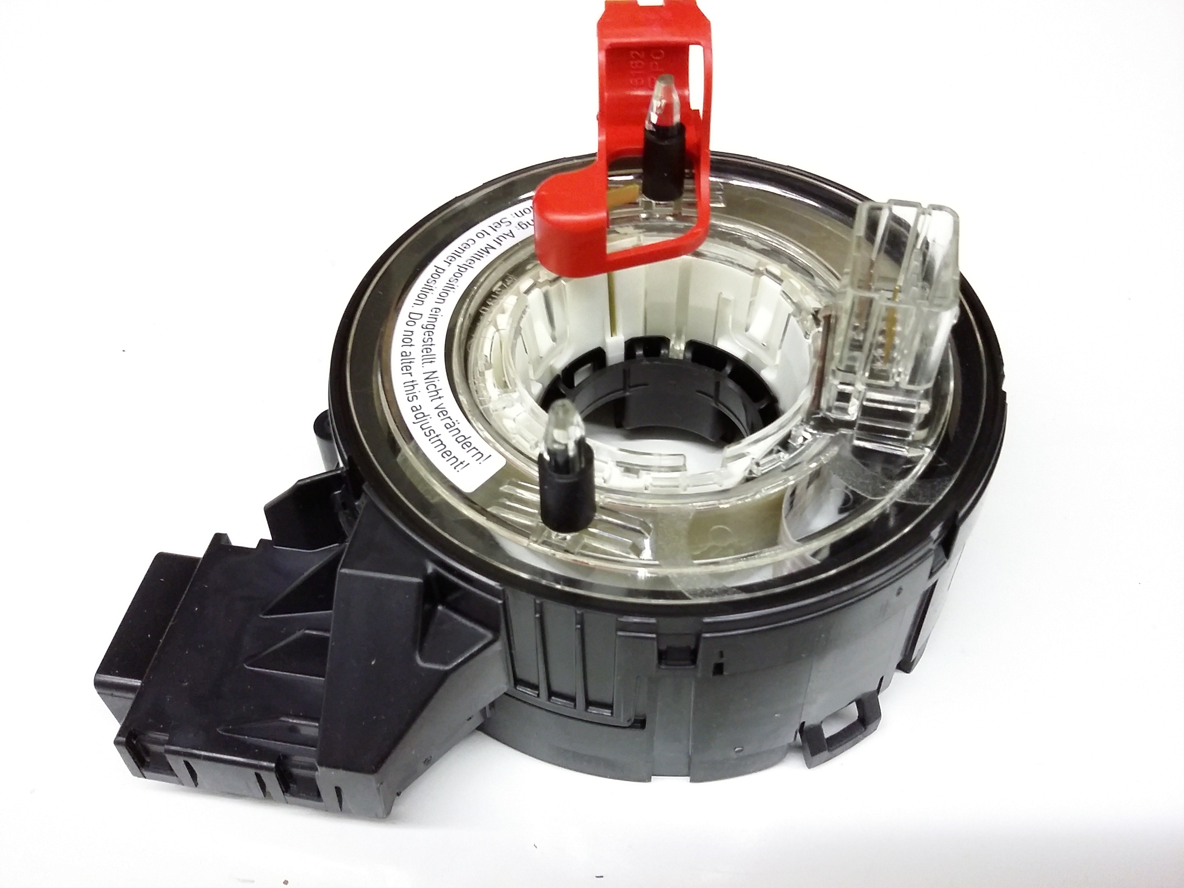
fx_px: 1095
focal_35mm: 32
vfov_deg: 44.2
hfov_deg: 56.8
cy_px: 444
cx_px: 592
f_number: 2.4
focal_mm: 3.4
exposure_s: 1/15
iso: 250
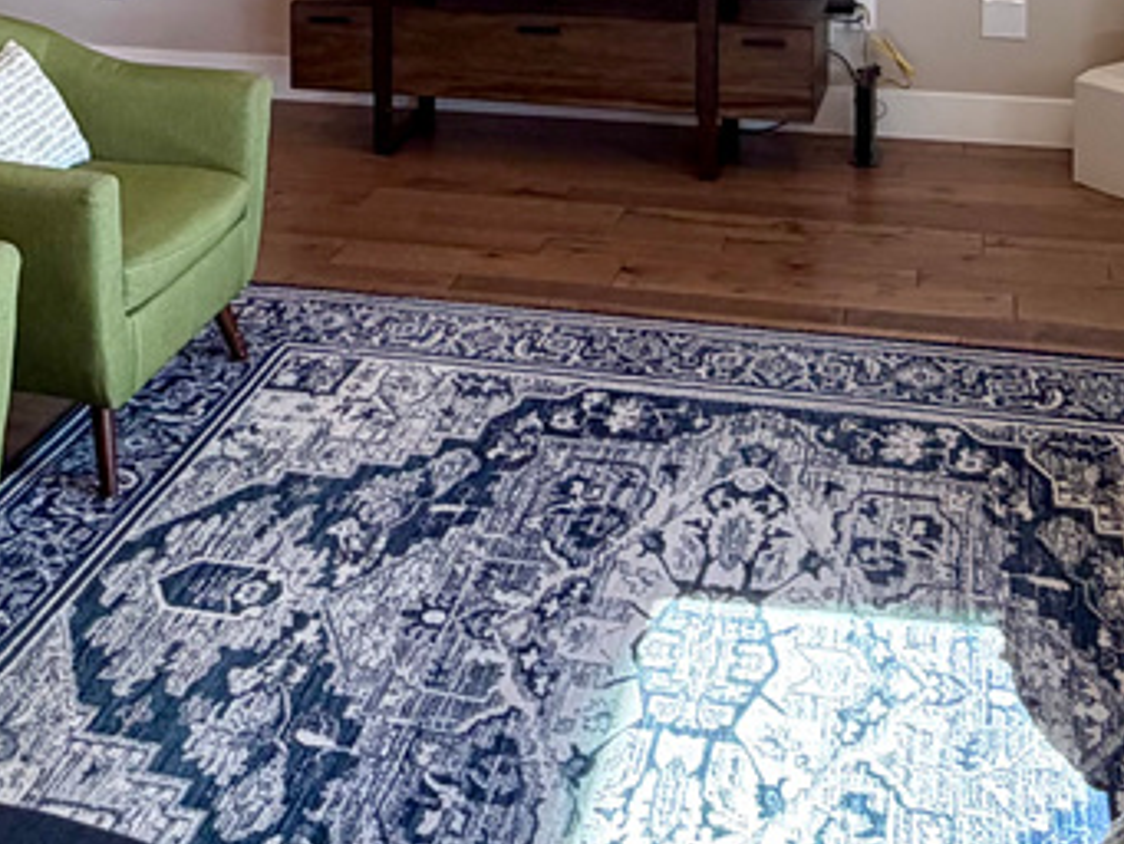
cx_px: 251
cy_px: -284
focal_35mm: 42
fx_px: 1364
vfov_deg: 27.8
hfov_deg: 43.0
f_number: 2.2
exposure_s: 1/120
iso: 125
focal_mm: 2.22
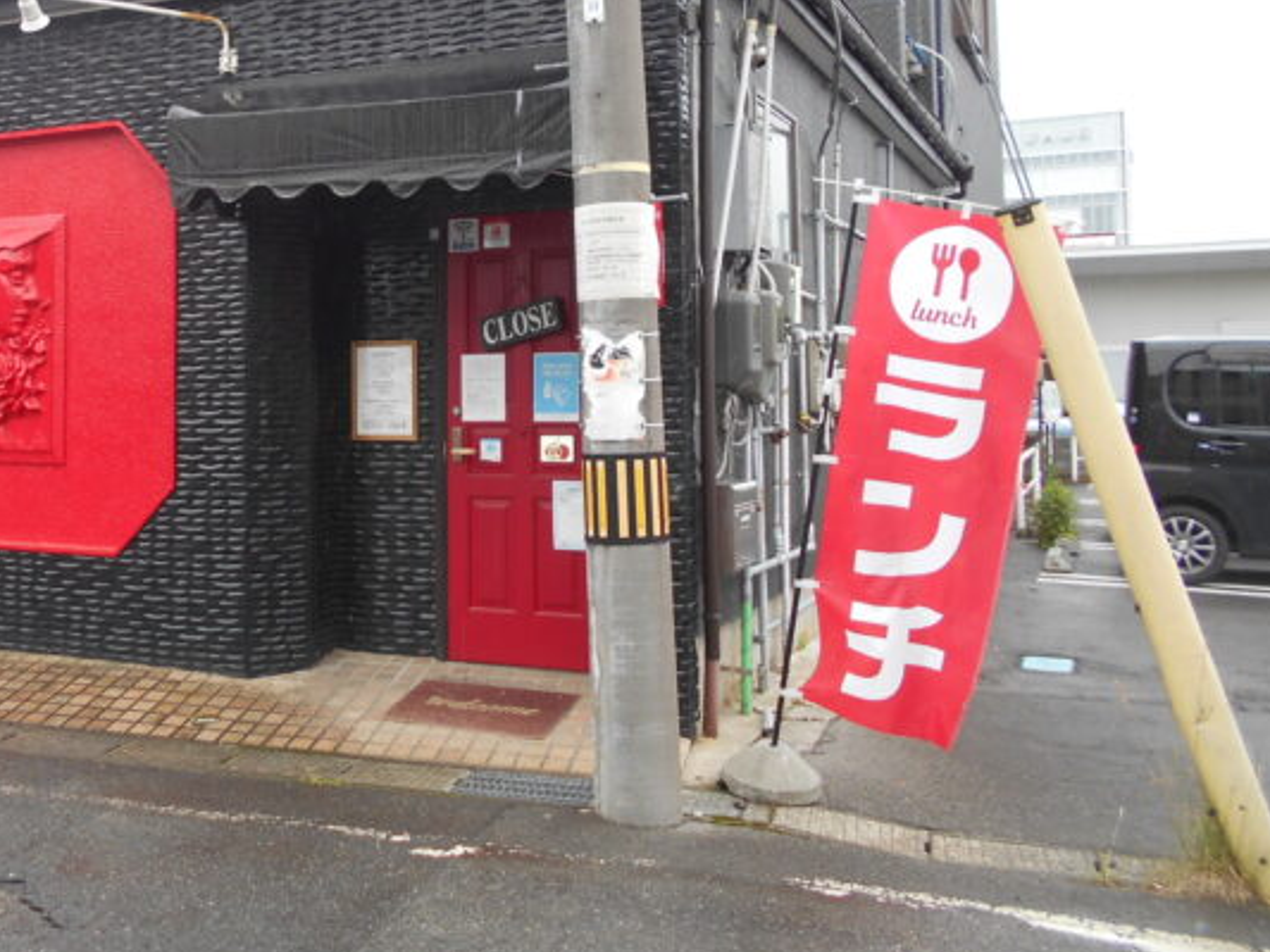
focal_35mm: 39
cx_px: 334
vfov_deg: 36.3
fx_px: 1431
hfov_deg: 46.3
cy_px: 293
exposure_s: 1/125
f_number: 3.2
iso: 80
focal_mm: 4.6
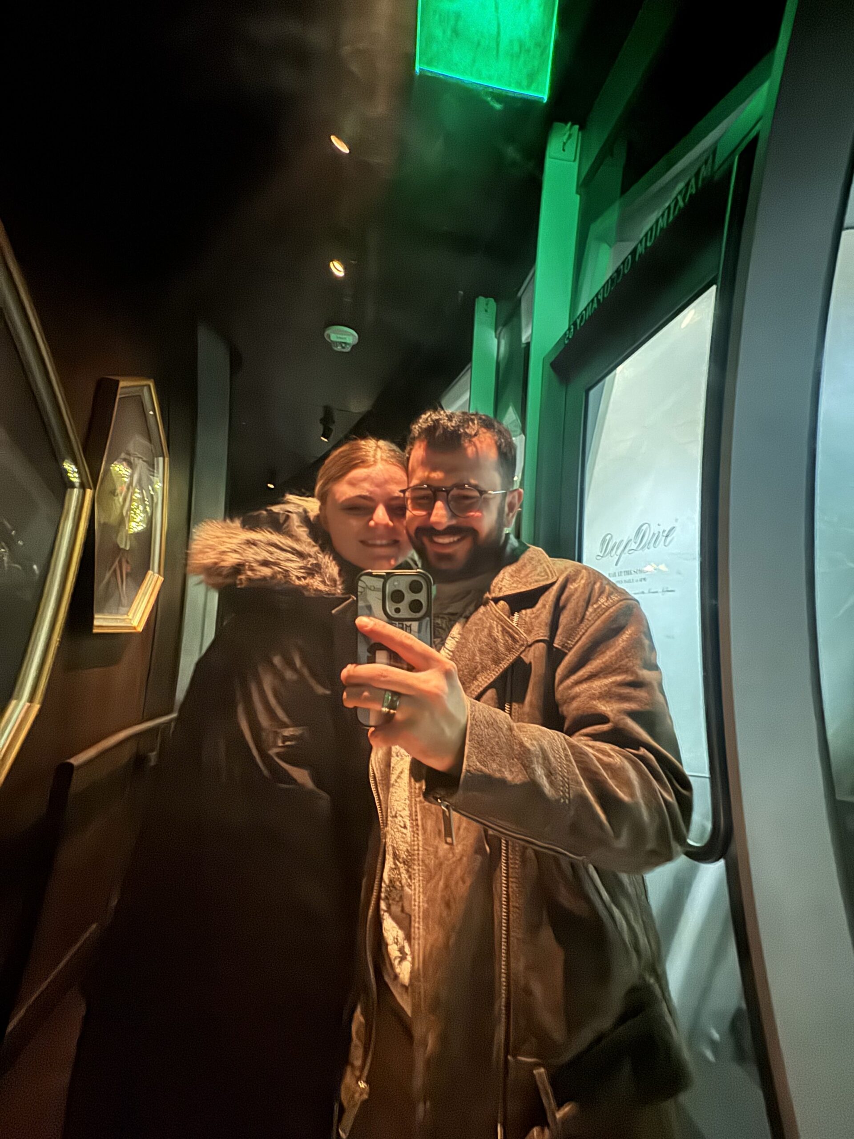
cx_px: 427
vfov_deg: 102.1
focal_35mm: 14
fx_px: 461
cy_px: 570
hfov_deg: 85.7
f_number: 2.2
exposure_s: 1/8
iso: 2500
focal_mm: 2.22
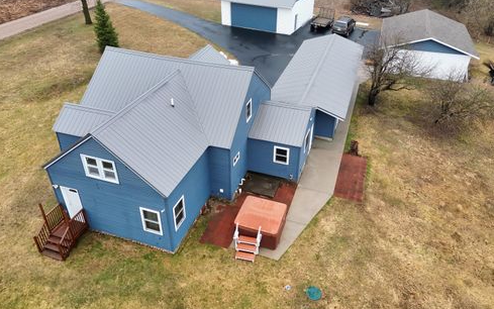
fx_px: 350
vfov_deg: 47.5
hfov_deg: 70.4
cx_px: 248
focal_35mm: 26
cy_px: 136
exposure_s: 1/640
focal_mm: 6.72
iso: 110
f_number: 1.7
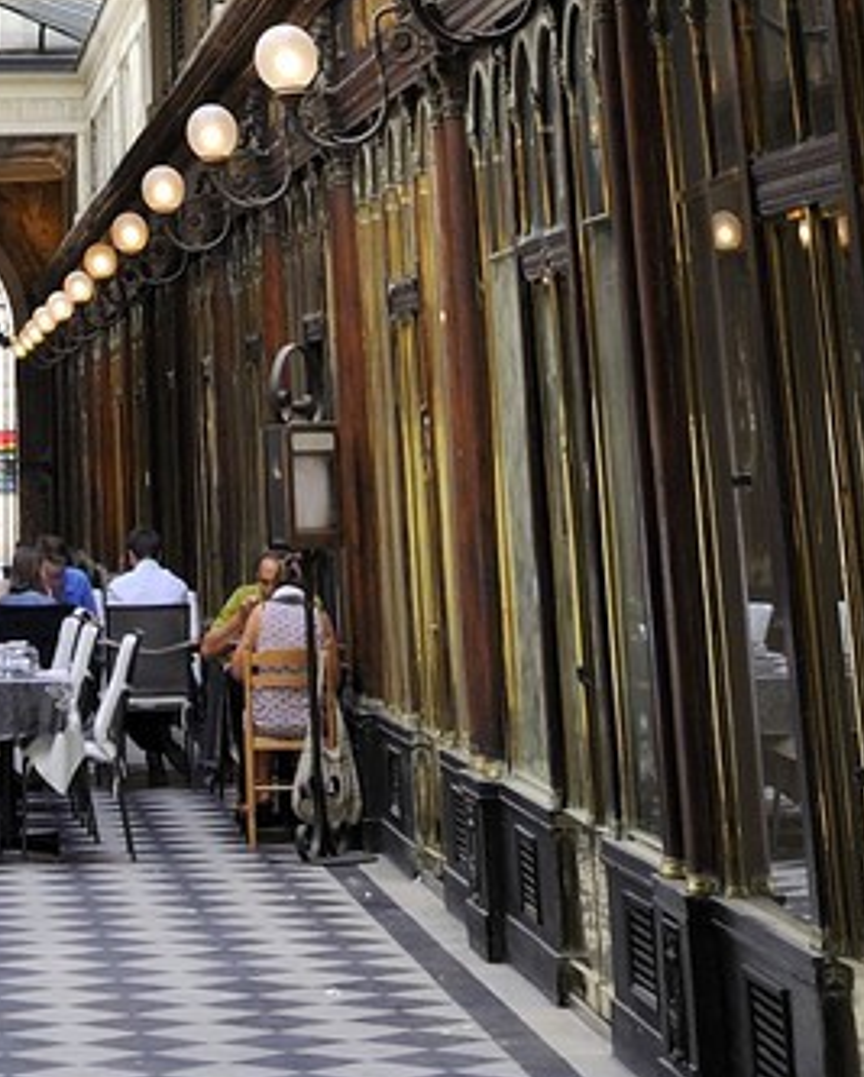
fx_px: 3735
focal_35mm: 117
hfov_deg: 12.9
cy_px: -1371
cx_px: -91
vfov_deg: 13.1
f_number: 6.3
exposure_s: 1/60
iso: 400
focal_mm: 26
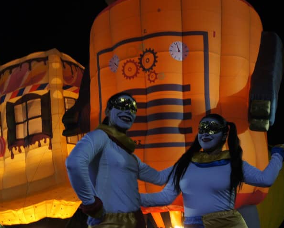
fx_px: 345
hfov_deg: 44.6
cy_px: 113
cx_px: 168
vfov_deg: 36.5
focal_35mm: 41
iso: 800
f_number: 5.6
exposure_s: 1/13
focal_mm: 24
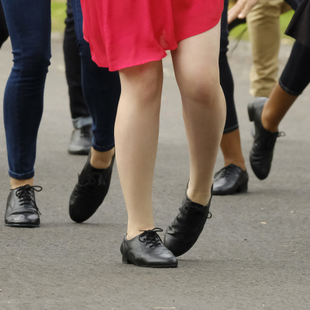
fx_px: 4904
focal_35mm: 484
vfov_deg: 3.6
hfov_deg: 3.6
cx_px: 120
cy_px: -71
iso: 2500
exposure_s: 1/1000
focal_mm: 142.7
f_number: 5.6
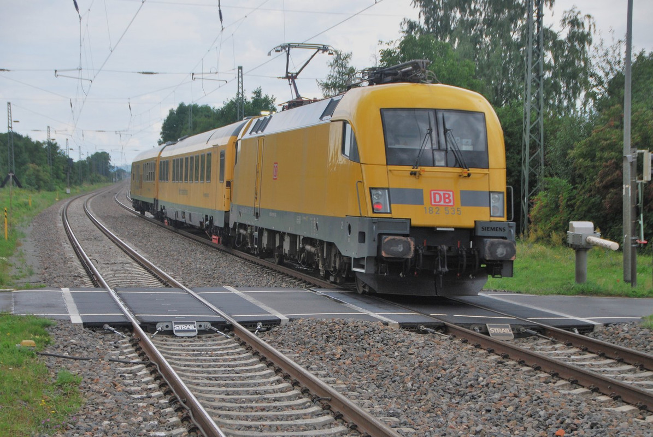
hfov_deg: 24.6
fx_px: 1498
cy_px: 218
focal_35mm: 82
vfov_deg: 16.6
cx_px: 326
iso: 200
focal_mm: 55
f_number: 5
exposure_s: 1/640
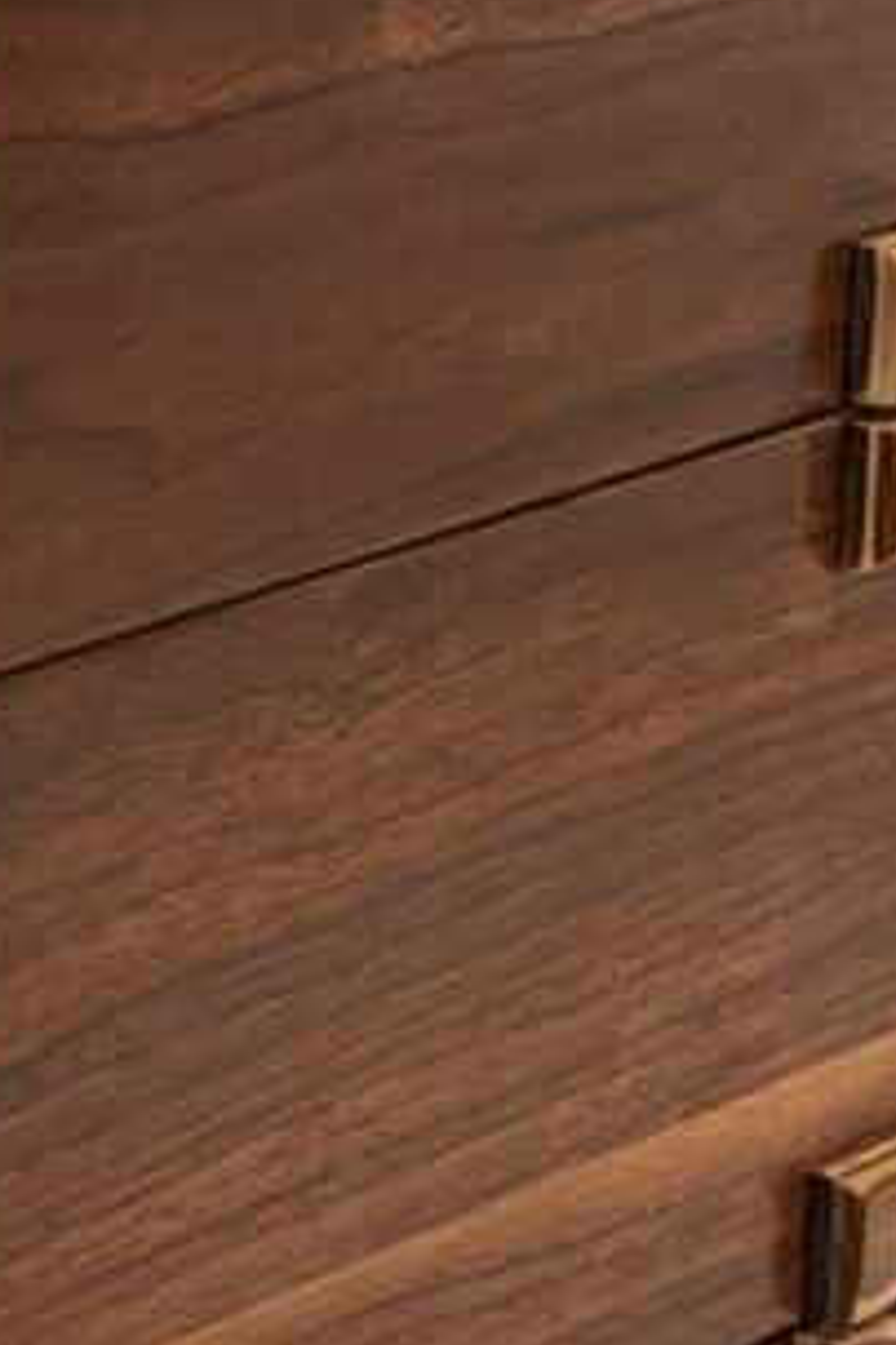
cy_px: 497
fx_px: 7093
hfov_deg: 7.2
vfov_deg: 10.8
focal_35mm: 190
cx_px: 9
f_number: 1.8
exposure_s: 1/59.9
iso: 121
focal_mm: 4.44
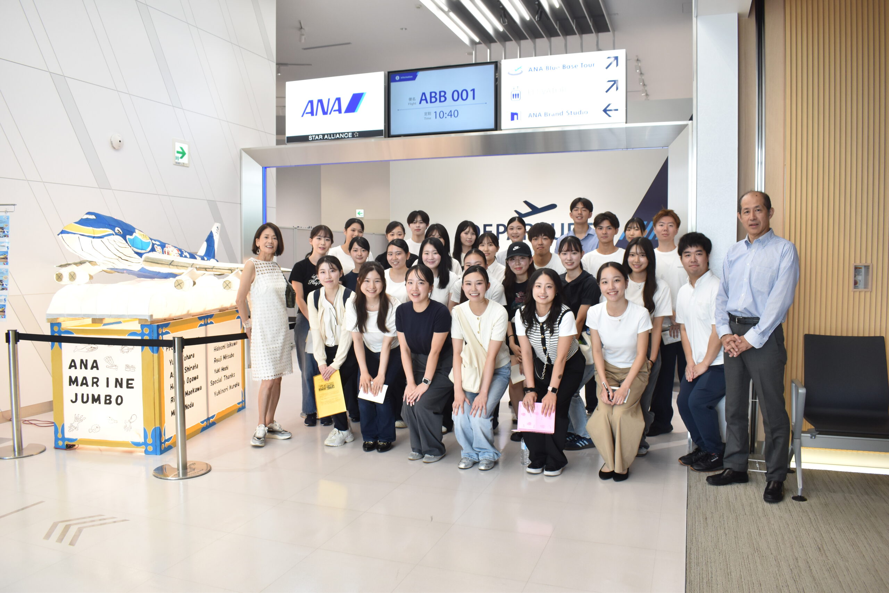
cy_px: 296
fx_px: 667
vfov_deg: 47.9
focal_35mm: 27
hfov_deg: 67.4
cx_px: 444
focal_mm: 18
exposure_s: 1/100
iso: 640
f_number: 5.6
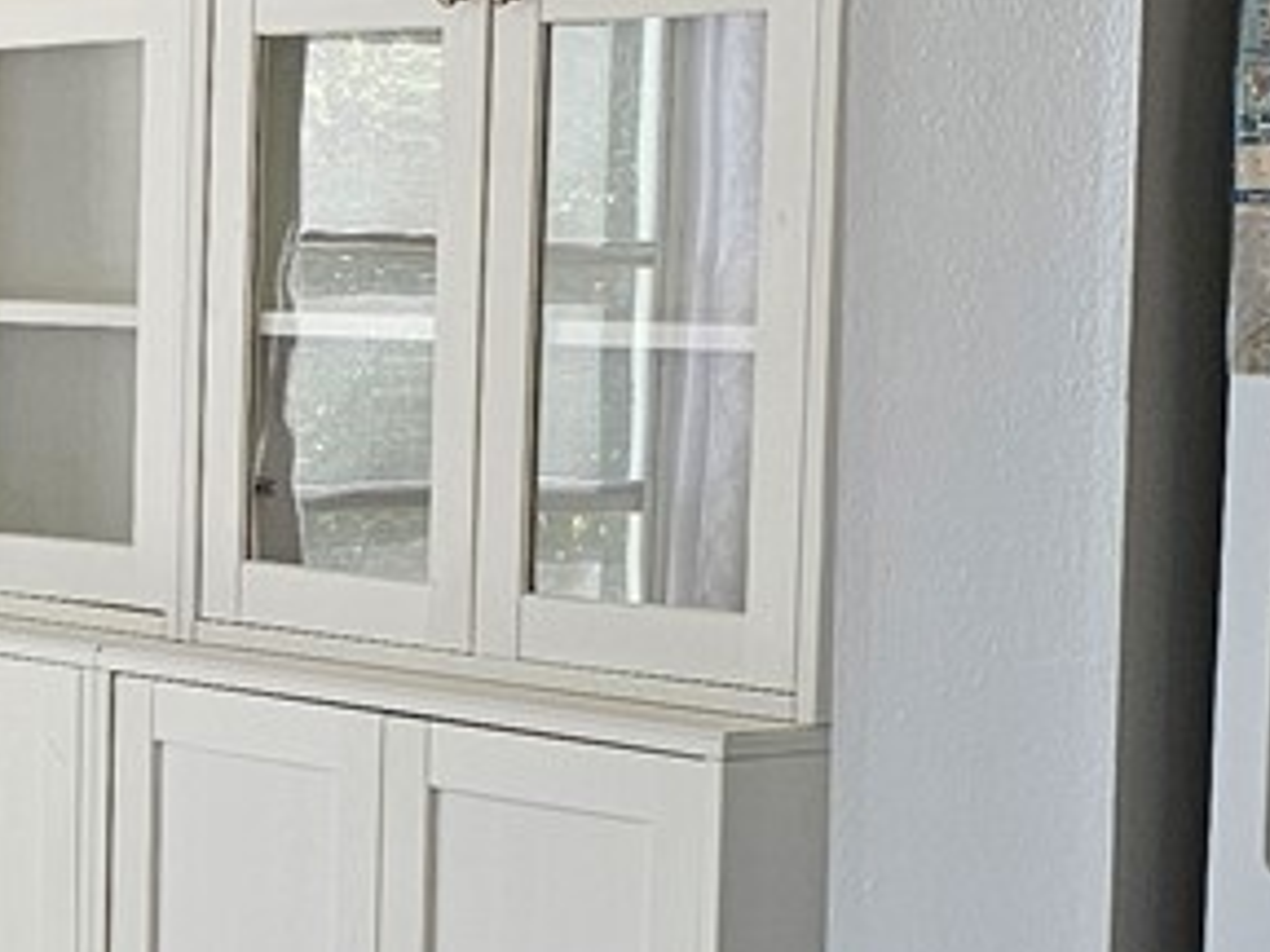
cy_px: 696
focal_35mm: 128
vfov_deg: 11.6
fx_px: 4696
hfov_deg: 14.3
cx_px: -675
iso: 160
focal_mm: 6.3
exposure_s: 1/120
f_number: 1.7
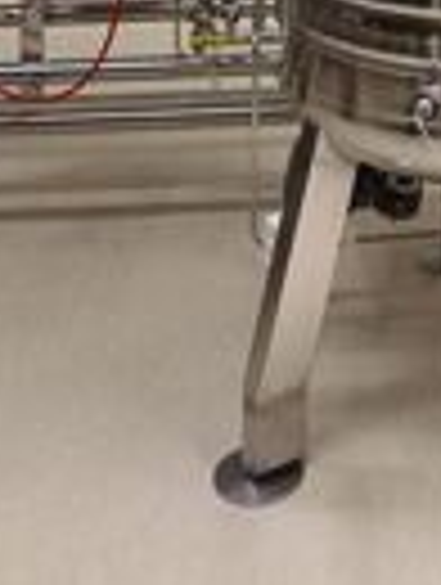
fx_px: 1388
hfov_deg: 17.5
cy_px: -308
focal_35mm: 82
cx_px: 468
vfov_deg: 20.2
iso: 125
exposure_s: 1/50
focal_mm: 4.65
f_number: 1.8
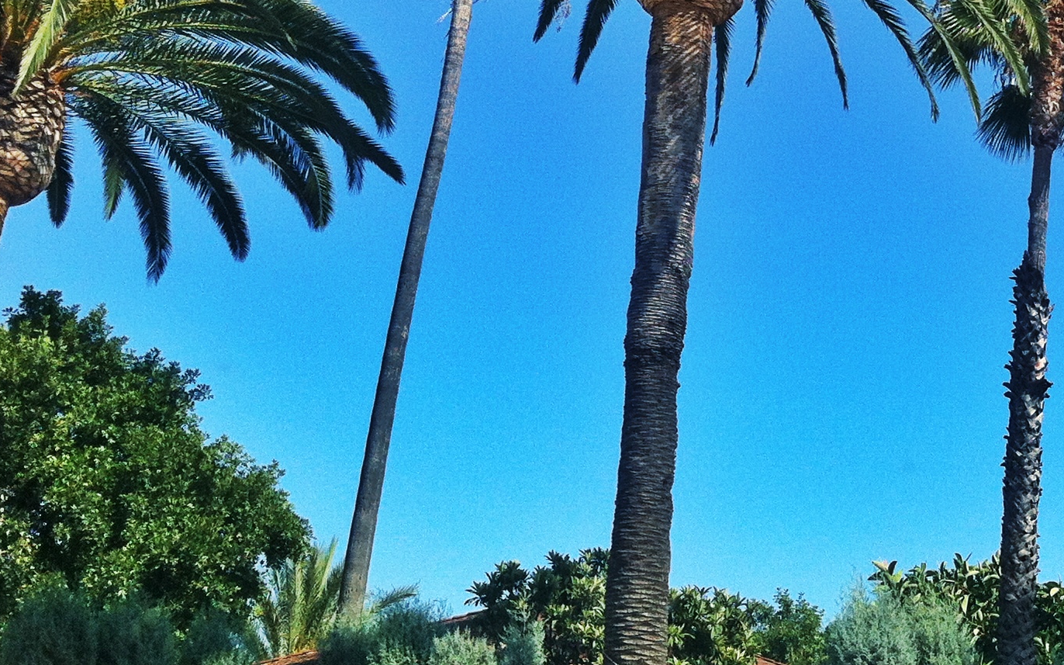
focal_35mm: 70
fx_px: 2029
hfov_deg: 28.4
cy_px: 81
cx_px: 933
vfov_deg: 18.3
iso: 80
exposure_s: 1/938
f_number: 2.8
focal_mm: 3.85
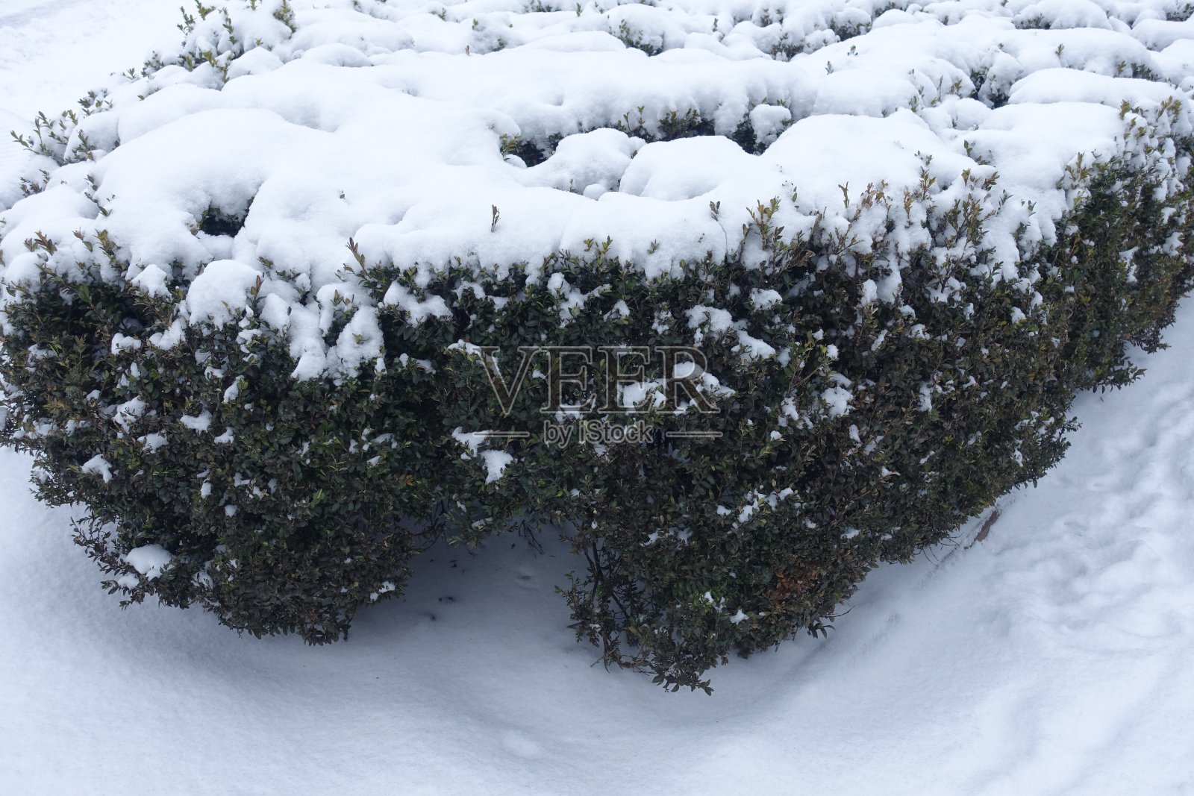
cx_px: 597
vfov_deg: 37.9
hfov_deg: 54.4
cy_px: 398
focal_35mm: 35
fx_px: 1161
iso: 125
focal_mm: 12.81
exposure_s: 1/400
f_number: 4
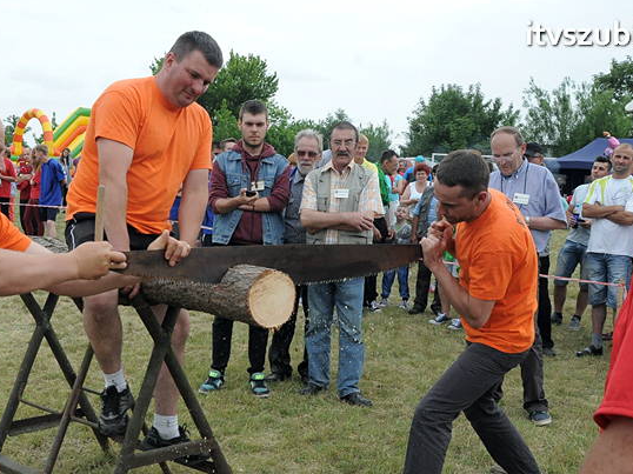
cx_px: 219
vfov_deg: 34.7
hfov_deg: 45.2
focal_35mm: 41
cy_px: 326
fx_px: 749
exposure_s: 1/500
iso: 800
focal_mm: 18
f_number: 11
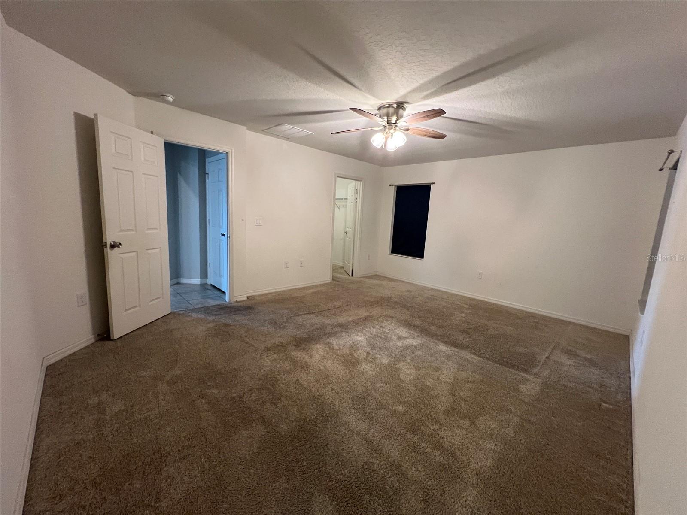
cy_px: 258
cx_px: 344
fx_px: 258
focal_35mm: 13
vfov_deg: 89.9
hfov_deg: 106.2
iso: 400
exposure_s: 1/60
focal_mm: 1.57
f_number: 1.8
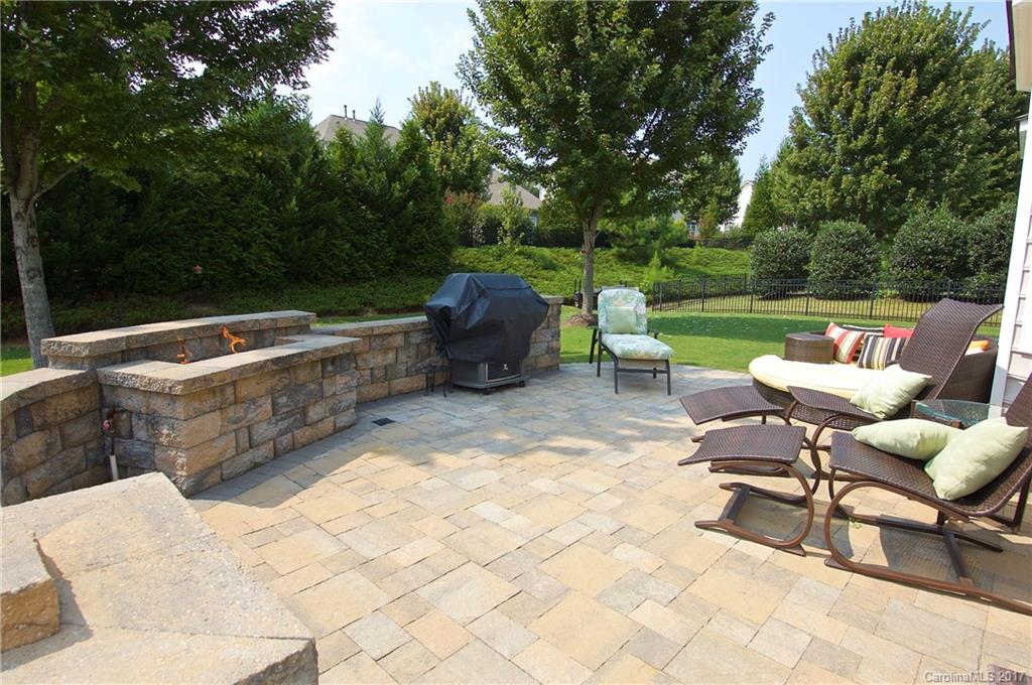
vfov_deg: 67.2
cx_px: 516
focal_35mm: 18
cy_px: 342
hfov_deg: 90.1
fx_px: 515
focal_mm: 12
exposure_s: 1/320
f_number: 9
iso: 200
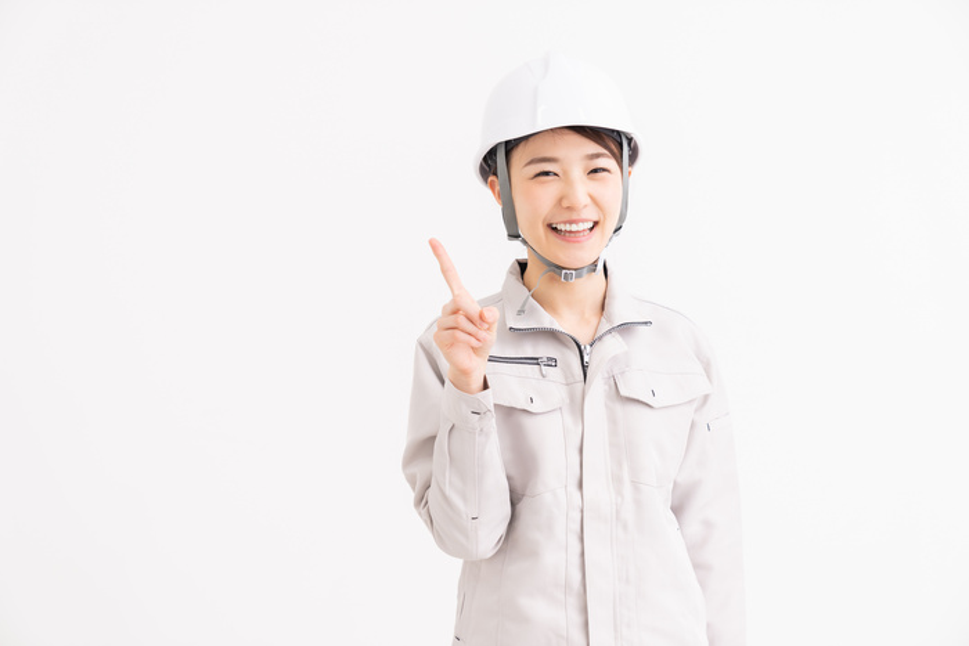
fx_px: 1884
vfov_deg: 19.5
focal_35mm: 70
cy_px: 323
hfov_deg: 28.8
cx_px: 484
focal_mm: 70
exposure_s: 1/80
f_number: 3.2
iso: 100
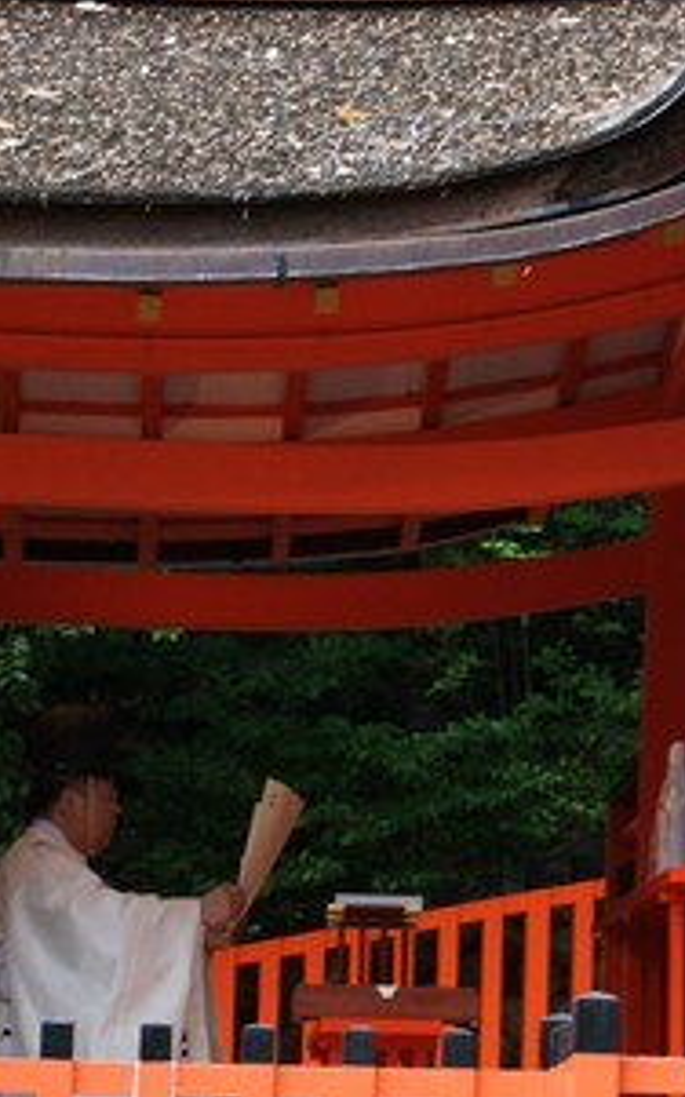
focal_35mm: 156
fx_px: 4662
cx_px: 865
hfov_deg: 8.3
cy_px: 725
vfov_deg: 13.4
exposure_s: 1/60
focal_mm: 40
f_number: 5.6
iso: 400
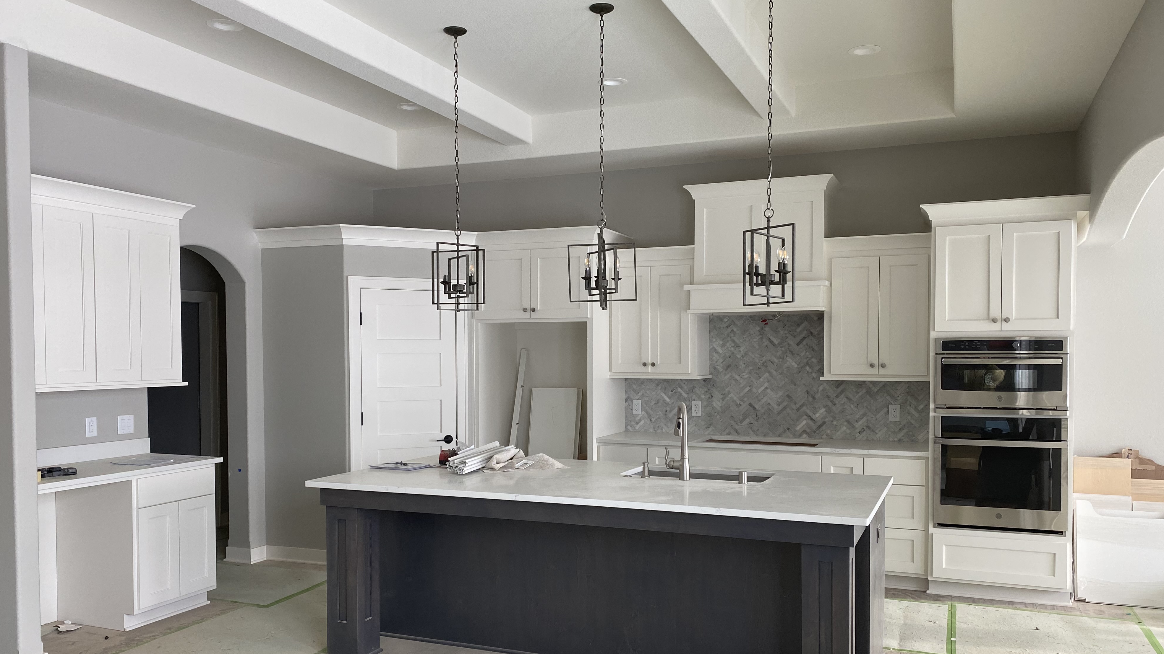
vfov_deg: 40.0
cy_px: 384
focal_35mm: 29
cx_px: 585
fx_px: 895
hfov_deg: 66.1
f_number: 1.8
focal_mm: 4.25
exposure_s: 1/121
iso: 80
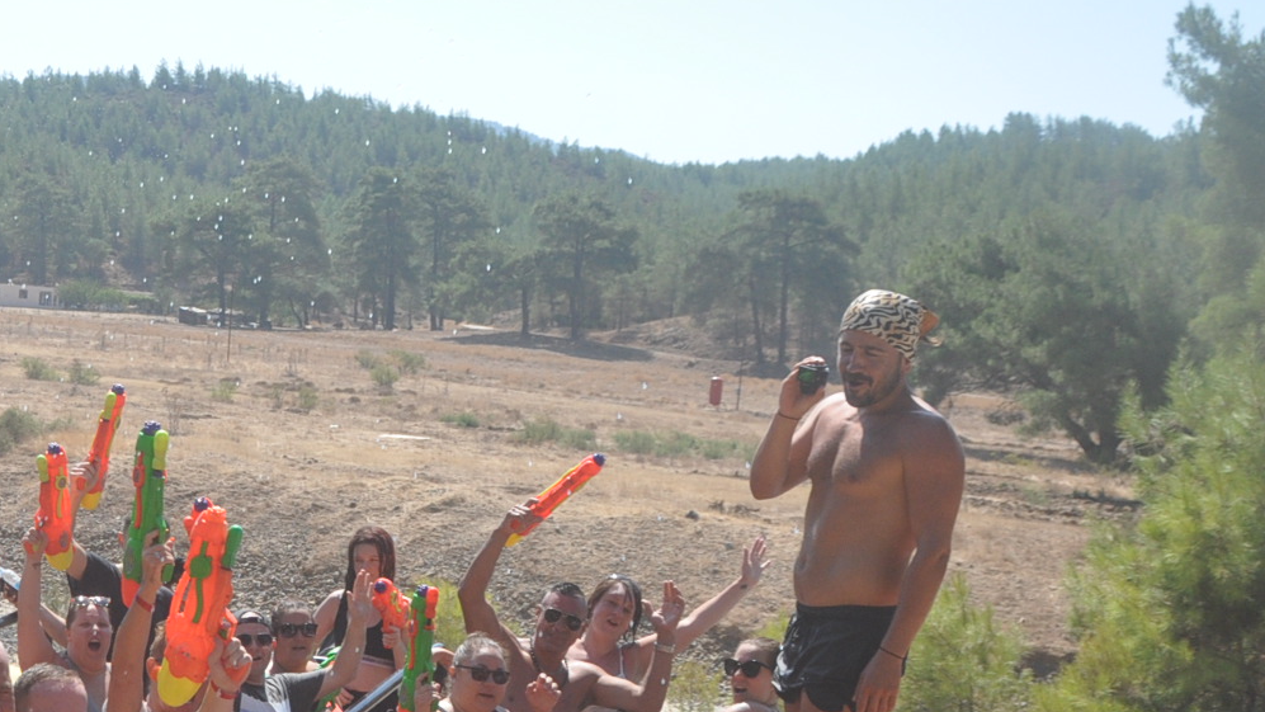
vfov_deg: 9.0
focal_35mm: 135
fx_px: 4529
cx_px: 190
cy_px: 541
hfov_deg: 15.8
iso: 400
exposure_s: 1/1600
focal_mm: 40
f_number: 7.1
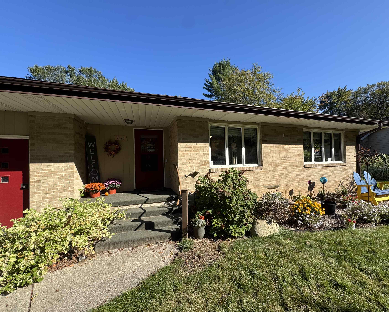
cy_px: 160
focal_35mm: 15
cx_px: 208
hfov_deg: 96.6
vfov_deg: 84.0
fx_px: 173
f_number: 2.2
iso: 40
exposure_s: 1/921
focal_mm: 2.22
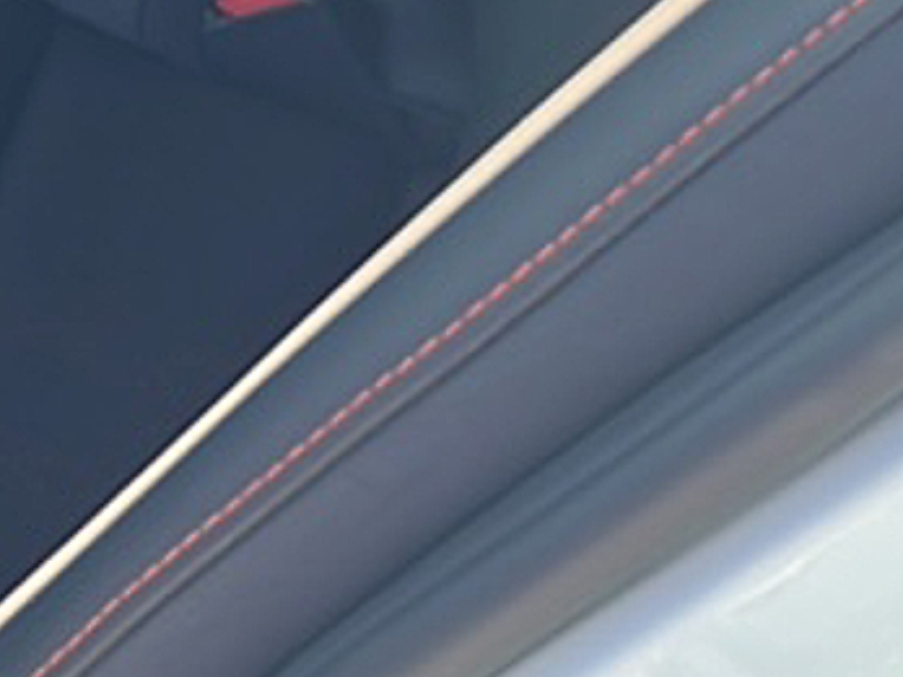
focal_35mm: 124
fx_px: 3235
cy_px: -825
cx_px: -563
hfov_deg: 14.5
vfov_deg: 10.6
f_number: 1.5
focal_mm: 5.7
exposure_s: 1/198
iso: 50
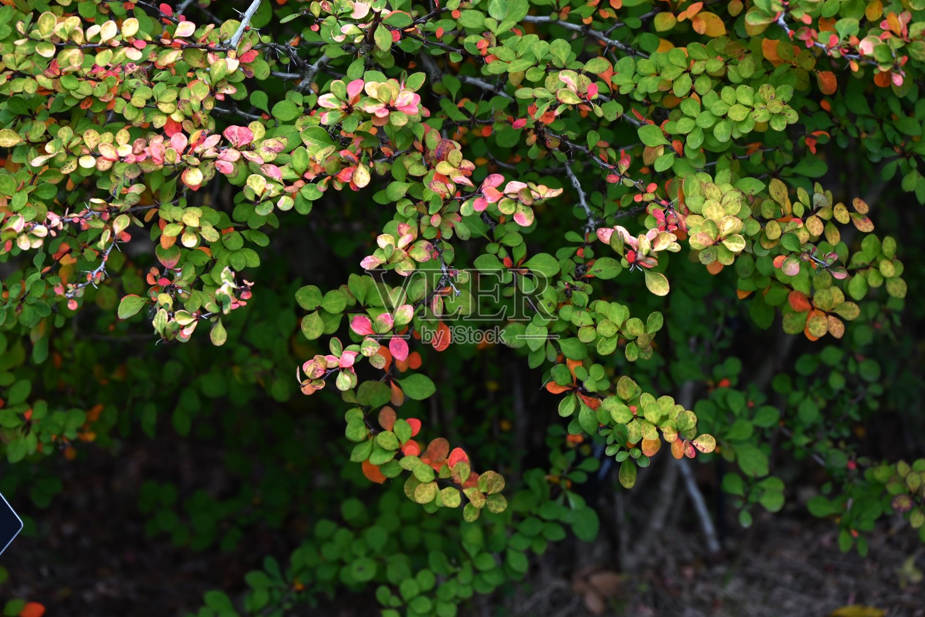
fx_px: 5140
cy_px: 308
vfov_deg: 6.9
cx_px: 462
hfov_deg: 10.3
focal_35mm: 200
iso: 400
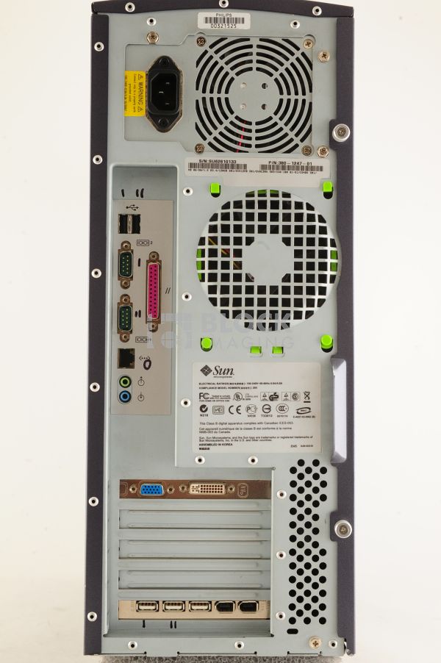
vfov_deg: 39.6
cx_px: 220
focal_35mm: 50
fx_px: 920
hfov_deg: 27.0
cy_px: 332
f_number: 11
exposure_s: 1/160
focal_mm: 50
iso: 1600
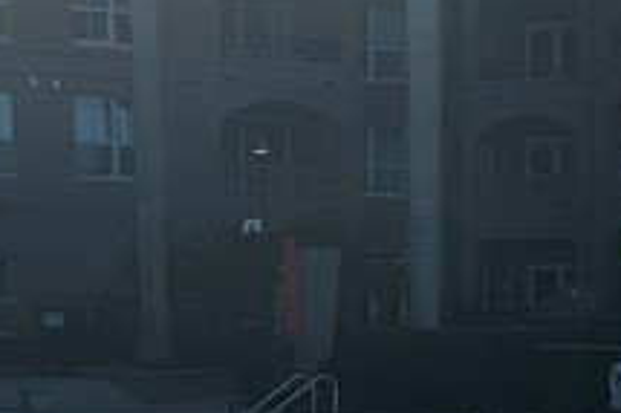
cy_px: 589
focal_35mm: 119
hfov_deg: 17.2
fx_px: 2051
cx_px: 433
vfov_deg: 11.1
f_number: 1.78
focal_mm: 6.86
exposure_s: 1/8929
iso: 80
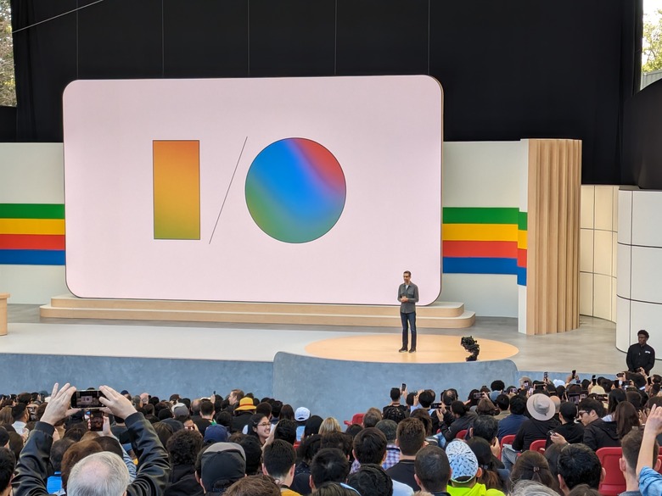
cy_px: 248
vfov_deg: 29.7
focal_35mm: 49
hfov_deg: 38.9
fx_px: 937
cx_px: 331
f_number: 1.7
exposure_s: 1/812
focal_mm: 4.53
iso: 87
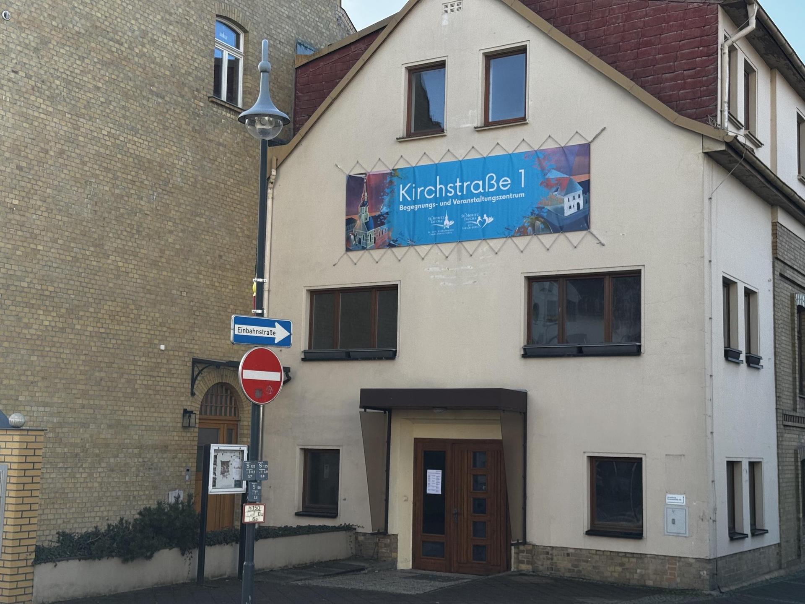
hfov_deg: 39.7
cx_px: 402
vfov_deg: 30.3
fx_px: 1116
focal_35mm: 48
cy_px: 302
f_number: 1.78
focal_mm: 6.76
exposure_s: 1/1312
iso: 64
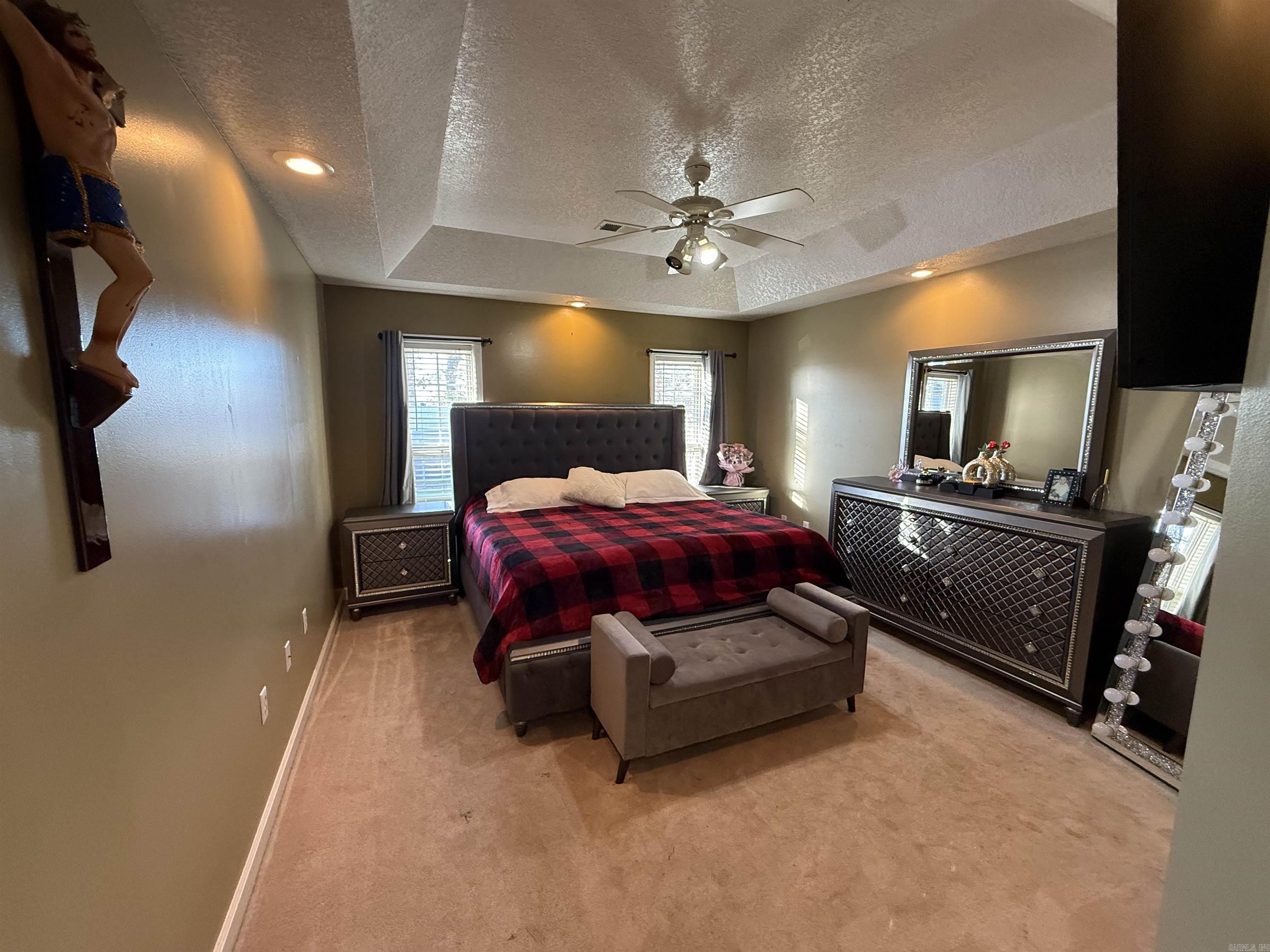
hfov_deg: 102.1
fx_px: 514
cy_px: 476
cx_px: 635
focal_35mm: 14
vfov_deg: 85.7
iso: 320
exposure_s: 1/60
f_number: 2.2
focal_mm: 2.22
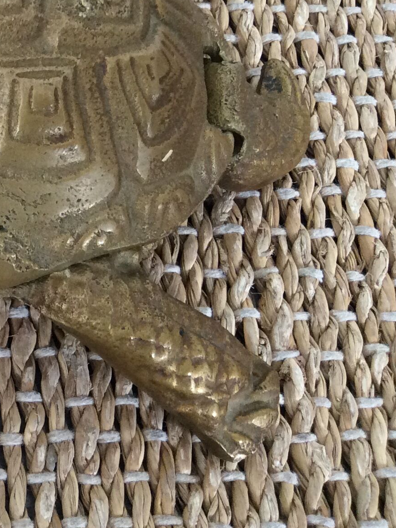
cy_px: 108
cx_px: -172
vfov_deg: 26.9
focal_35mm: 71
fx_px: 1083
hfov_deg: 18.7
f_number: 2.4
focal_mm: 3.3
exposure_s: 1/25
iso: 100
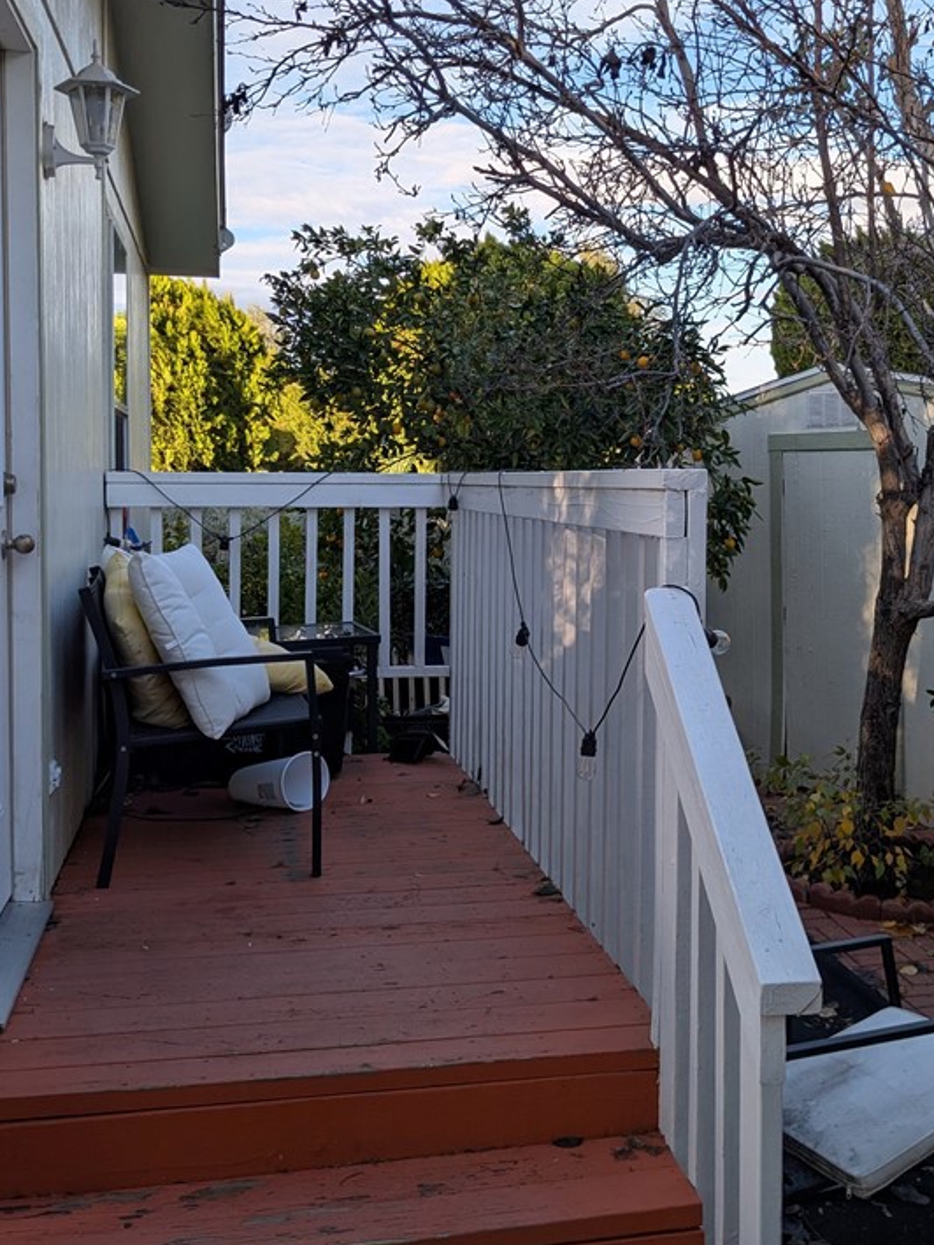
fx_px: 1403
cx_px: 590
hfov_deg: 36.6
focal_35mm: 39
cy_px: 557
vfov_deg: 47.8
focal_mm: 4.38
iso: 48
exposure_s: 1/1017
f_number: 1.73
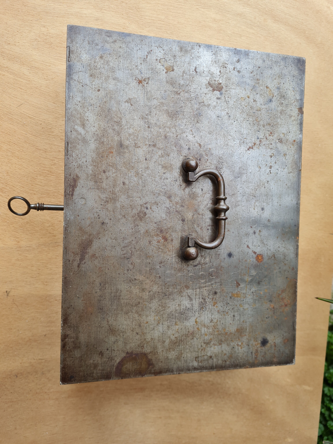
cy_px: 222
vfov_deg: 67.3
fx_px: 333
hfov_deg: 53.1
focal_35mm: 26
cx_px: 166
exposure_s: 1/179
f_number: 1.8
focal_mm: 5.4
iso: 50
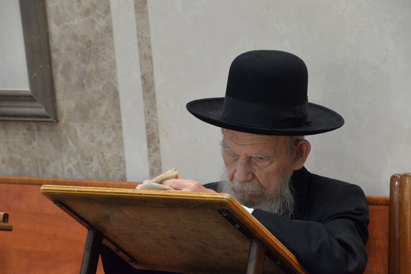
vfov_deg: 10.2
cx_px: 206
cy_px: 137
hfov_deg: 15.2
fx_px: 1541
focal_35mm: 135
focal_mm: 135
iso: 6400
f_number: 9
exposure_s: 1/320
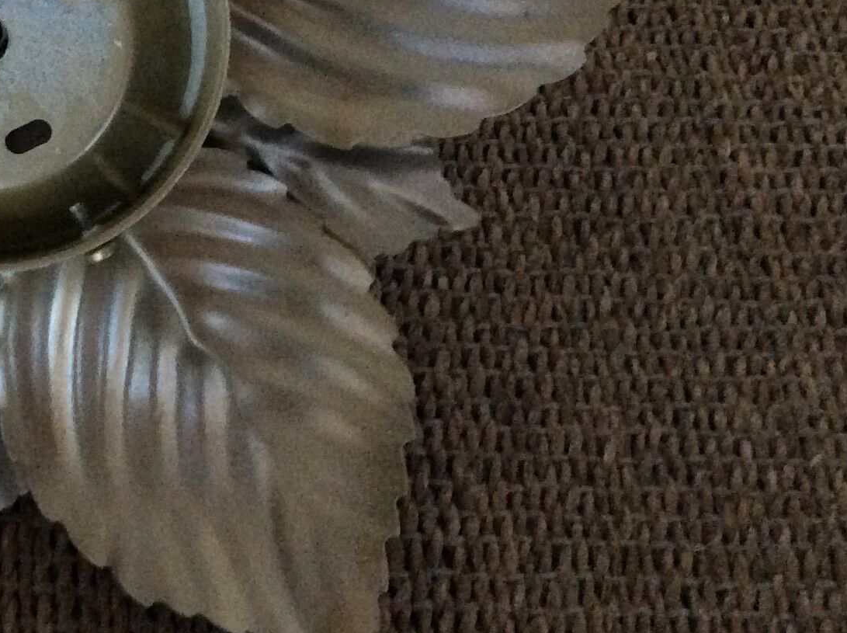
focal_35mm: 76
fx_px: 1857
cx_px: -57
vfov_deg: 18.7
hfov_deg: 24.2
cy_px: -37
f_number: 2.4
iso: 250
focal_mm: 3.3
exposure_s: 1/25
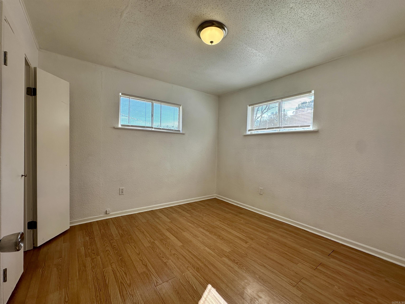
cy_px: 152
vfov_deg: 85.7
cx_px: 202
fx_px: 164
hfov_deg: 102.1
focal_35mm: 14
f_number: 2.2
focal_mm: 2.22
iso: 40
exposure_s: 1/282
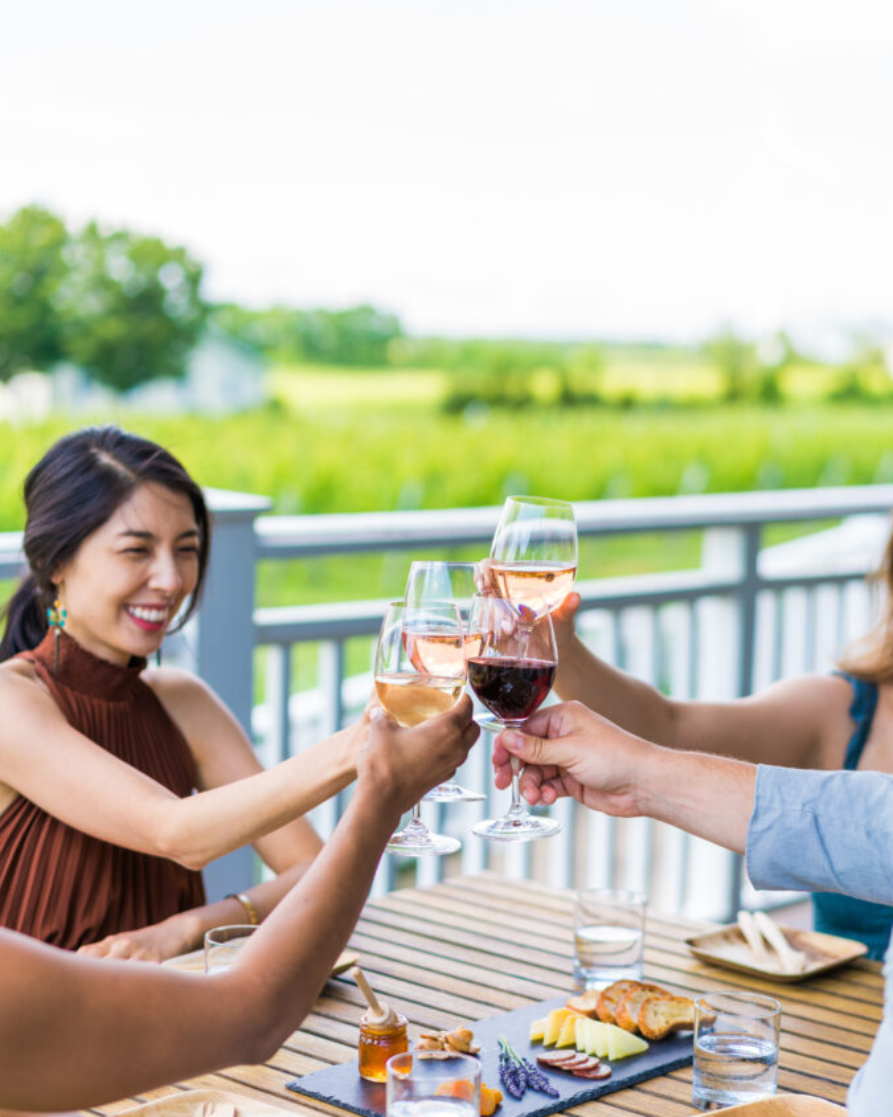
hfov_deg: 24.2
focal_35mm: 63
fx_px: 2082
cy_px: 606
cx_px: 453
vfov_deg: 30.0
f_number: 2.2
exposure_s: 1/400
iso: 50
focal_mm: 55
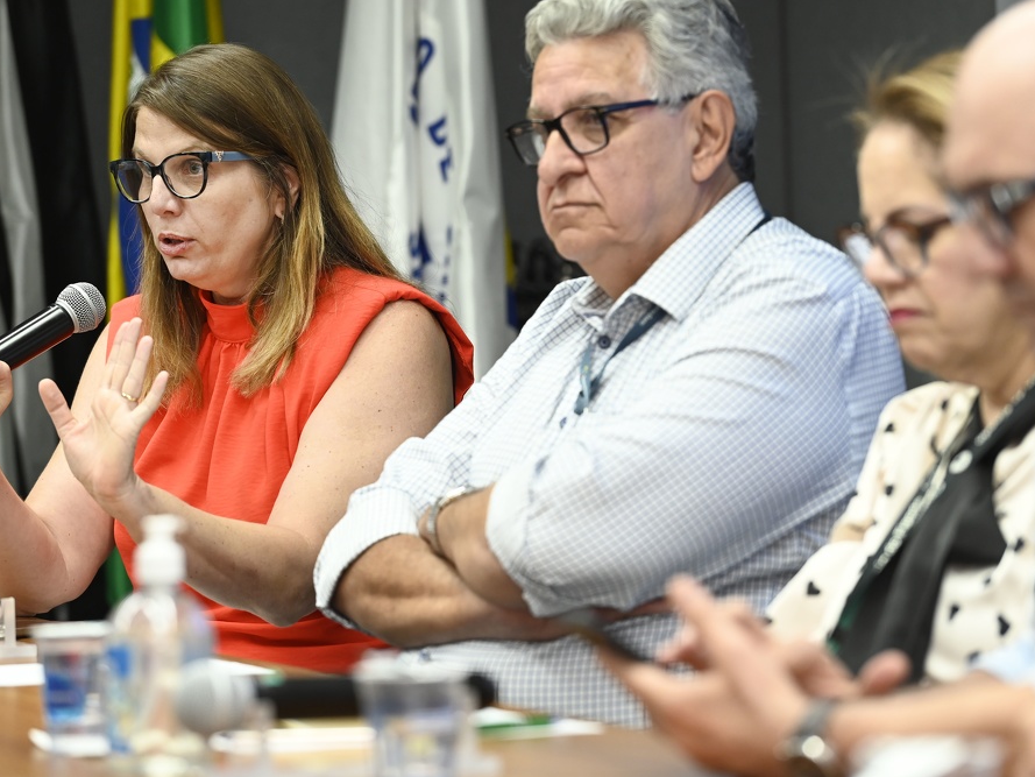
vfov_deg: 7.2
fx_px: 6190
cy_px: 388
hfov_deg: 9.6
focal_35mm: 207
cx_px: 494
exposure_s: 1/200
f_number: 5
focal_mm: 190
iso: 2000
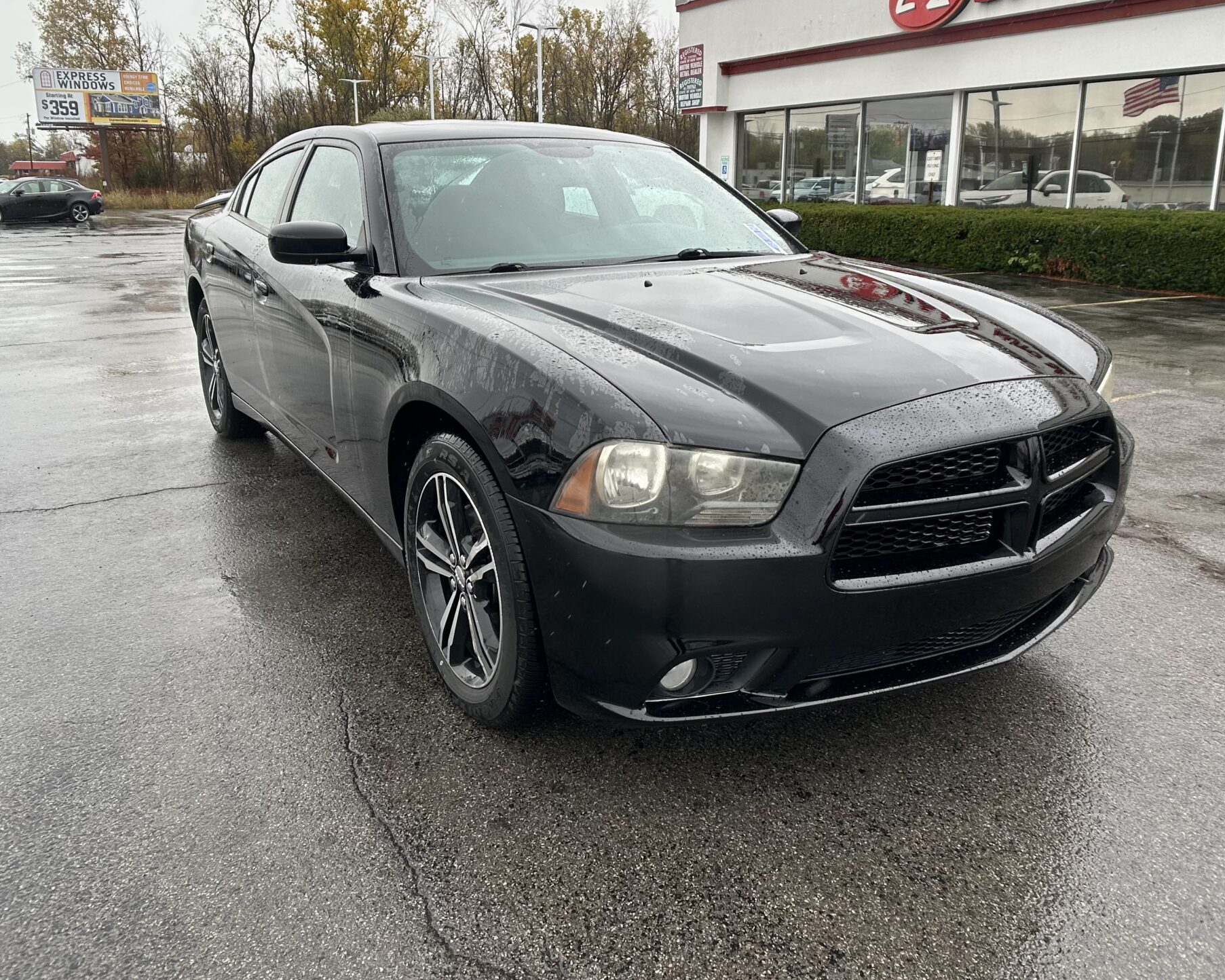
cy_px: 401
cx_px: 607
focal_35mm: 36
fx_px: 1305
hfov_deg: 50.3
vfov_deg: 41.0
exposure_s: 1/591
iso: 50
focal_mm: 5.7
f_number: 1.5
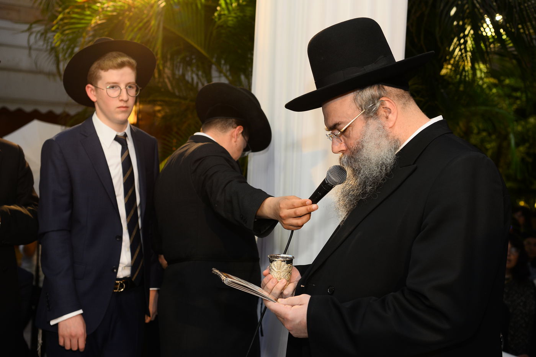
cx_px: 268
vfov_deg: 28.1
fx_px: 715
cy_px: 178
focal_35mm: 48
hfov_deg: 41.1
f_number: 4.5
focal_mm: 48
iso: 640
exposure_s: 1/100
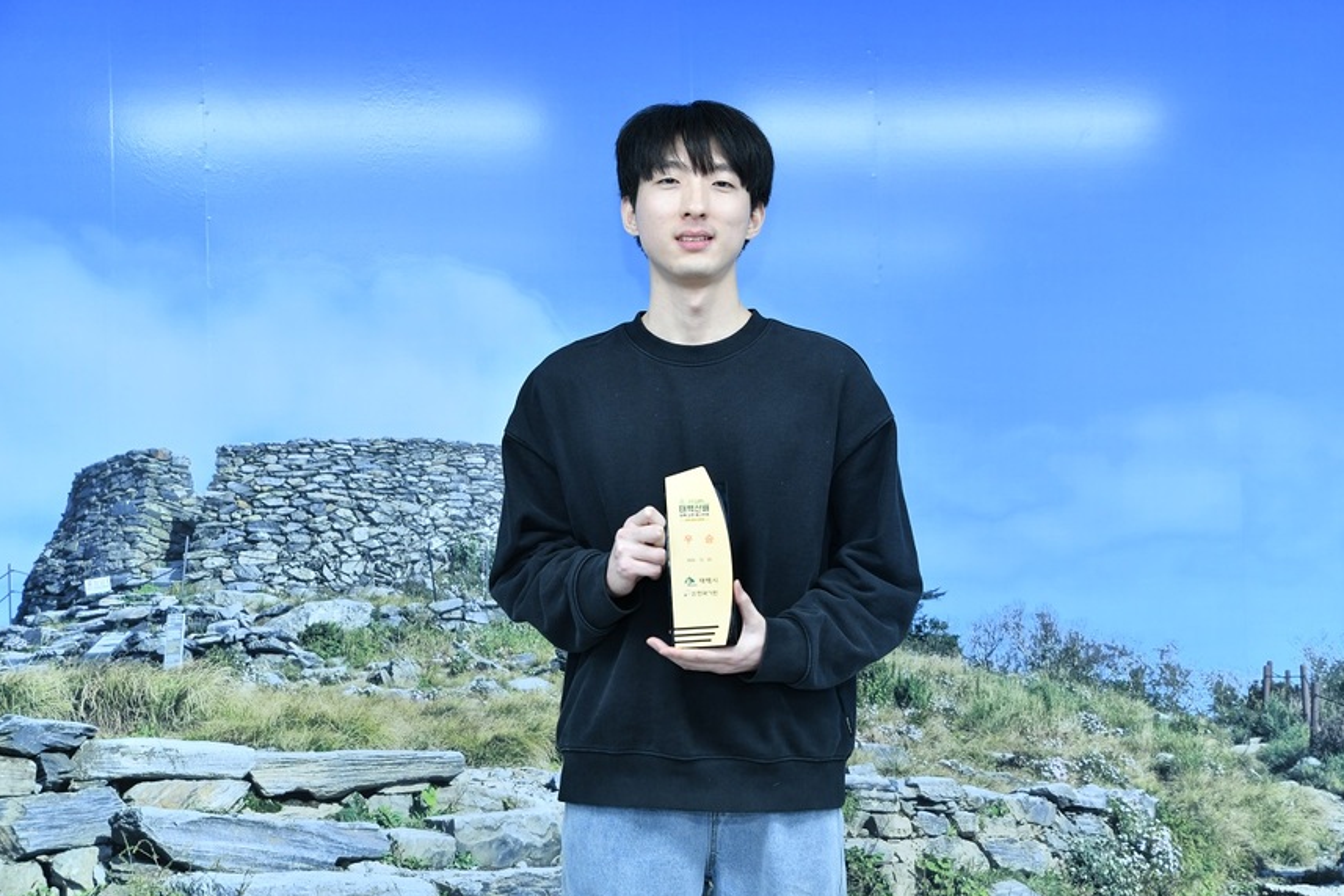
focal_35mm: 42
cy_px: 458
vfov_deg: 31.9
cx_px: 699
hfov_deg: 46.4
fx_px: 1568
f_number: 3.5
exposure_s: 1/100
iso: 800
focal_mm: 40
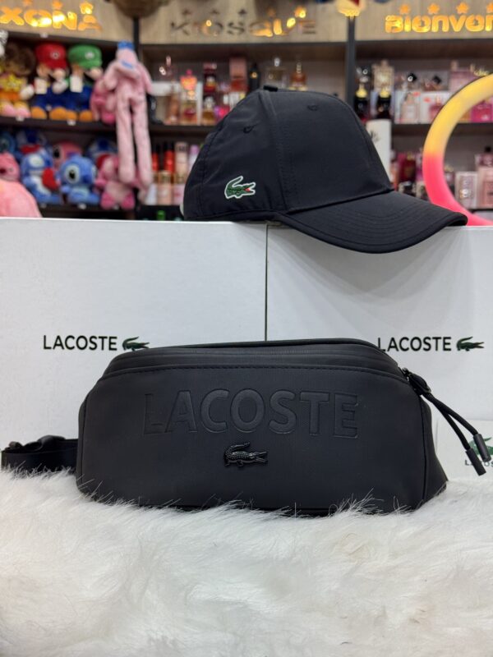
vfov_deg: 39.7
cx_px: 246
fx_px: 911
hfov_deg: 30.3
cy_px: 328
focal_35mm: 48
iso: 64
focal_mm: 6.76
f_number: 1.78
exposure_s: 1/100
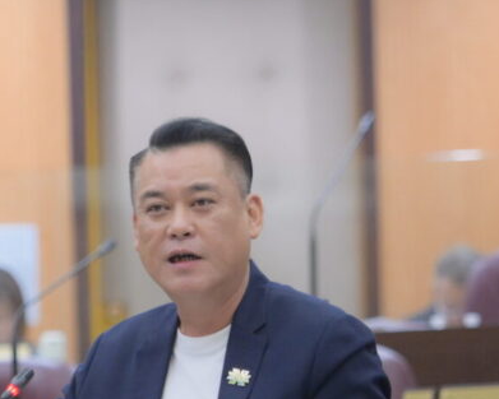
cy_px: 370
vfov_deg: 3.5
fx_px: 6529
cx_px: 59
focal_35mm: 442
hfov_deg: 4.4
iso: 2500
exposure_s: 1/200
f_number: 3.2
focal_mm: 120
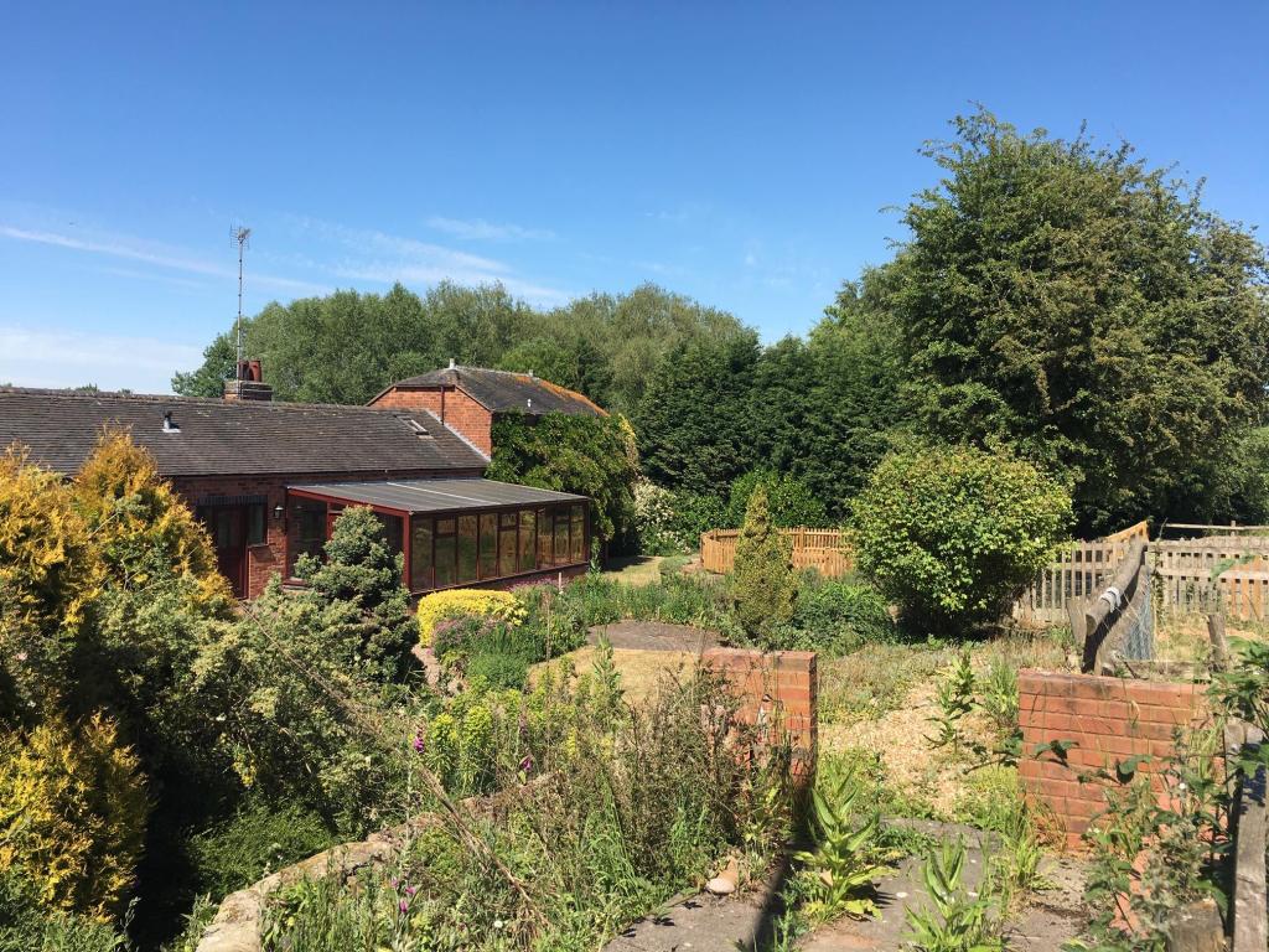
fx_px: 1063
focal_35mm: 29
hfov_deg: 61.7
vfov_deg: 48.2
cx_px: 634
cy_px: 476
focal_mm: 4.15
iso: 25
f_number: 2.2
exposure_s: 1/1166
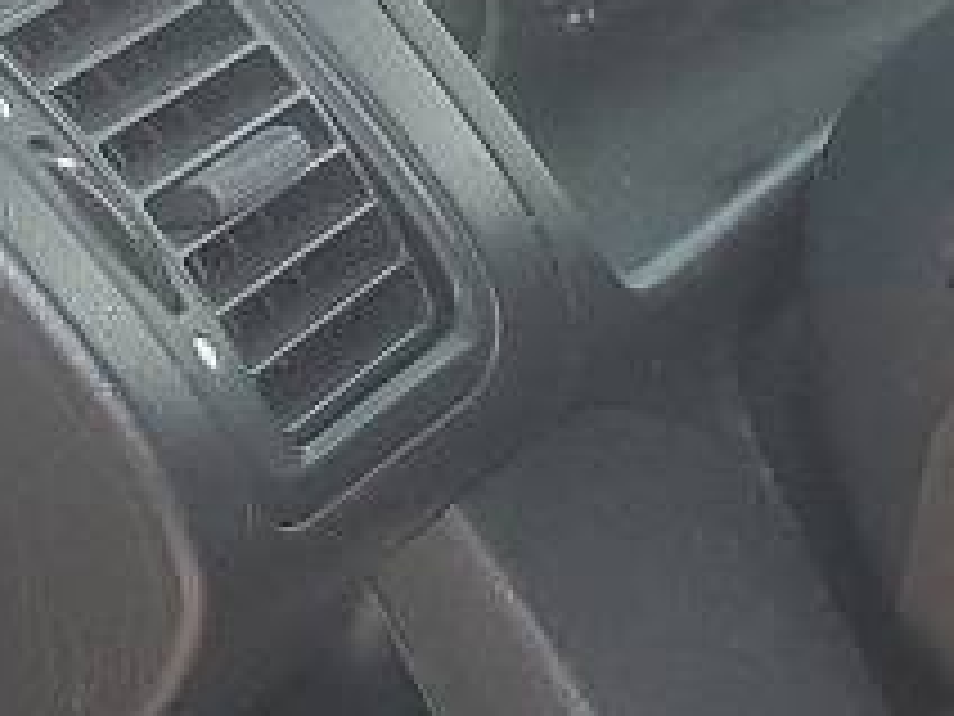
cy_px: 252
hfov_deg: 8.7
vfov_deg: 7.6
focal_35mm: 196
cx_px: 2682
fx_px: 5402
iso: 50
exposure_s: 1/323
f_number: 1.5
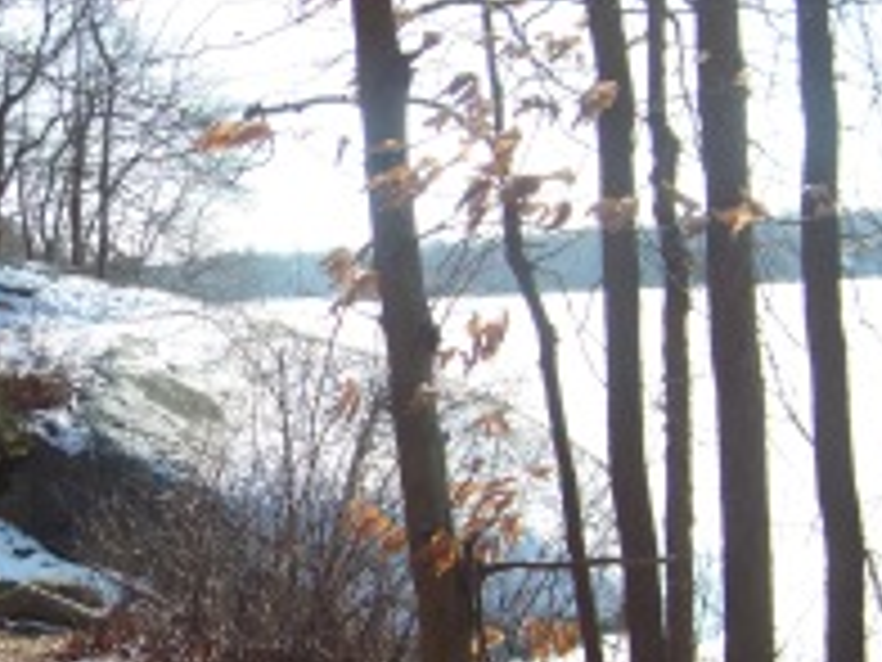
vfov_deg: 22.5
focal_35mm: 65
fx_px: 1656
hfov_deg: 29.4
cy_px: 448
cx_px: 227
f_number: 2.8
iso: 65
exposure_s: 1/640
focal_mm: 5.85
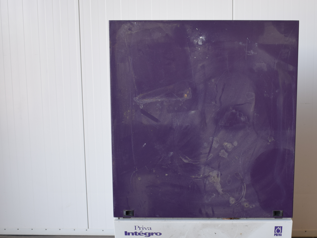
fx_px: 522
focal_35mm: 57
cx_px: 194
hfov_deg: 33.6
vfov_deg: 25.6
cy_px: 152
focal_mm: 24
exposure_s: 1/100
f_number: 5
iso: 400
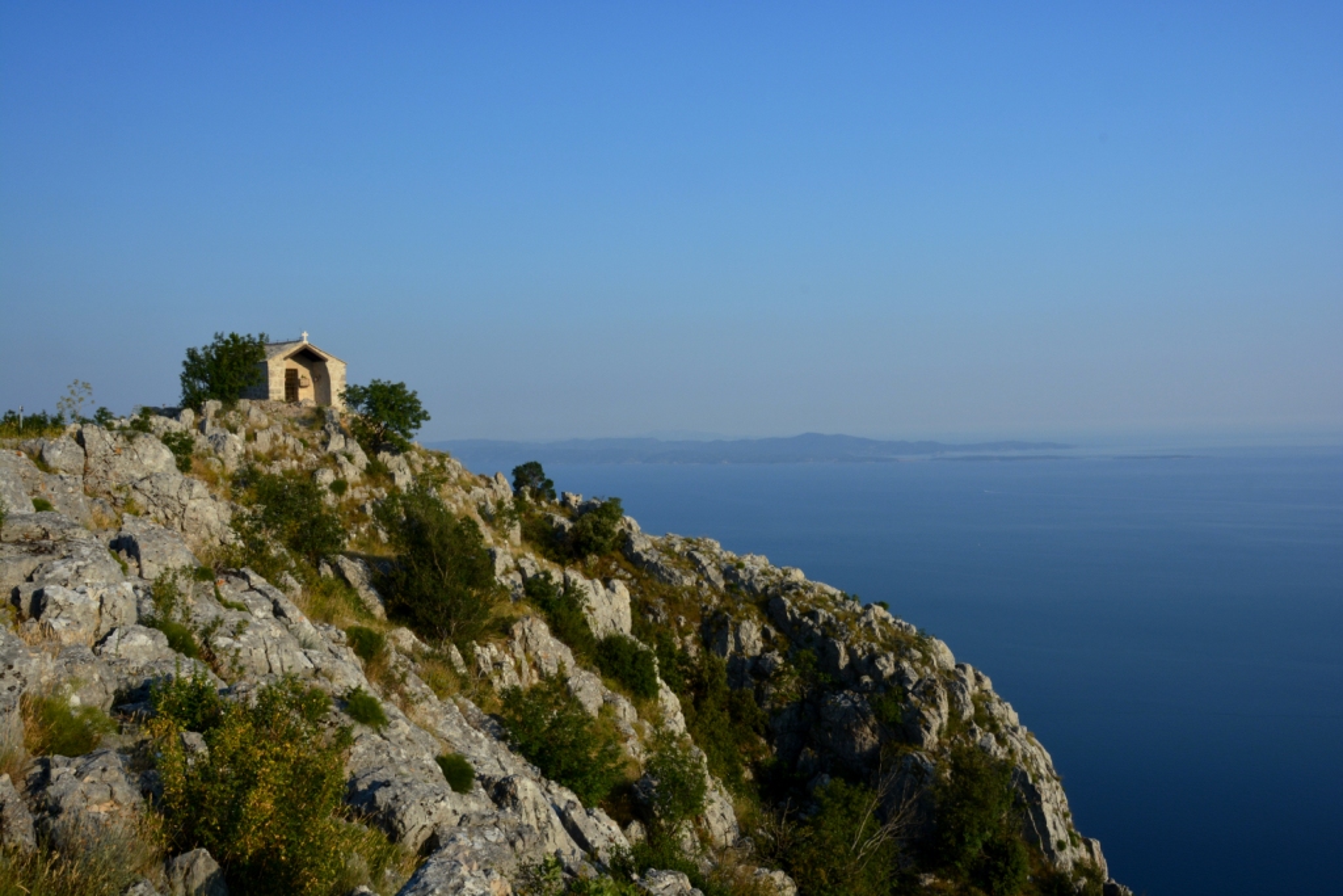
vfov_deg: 40.0
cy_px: 448
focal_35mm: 33
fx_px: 1231
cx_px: 672
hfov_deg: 57.2
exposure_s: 1/80
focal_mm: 22
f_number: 16
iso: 250
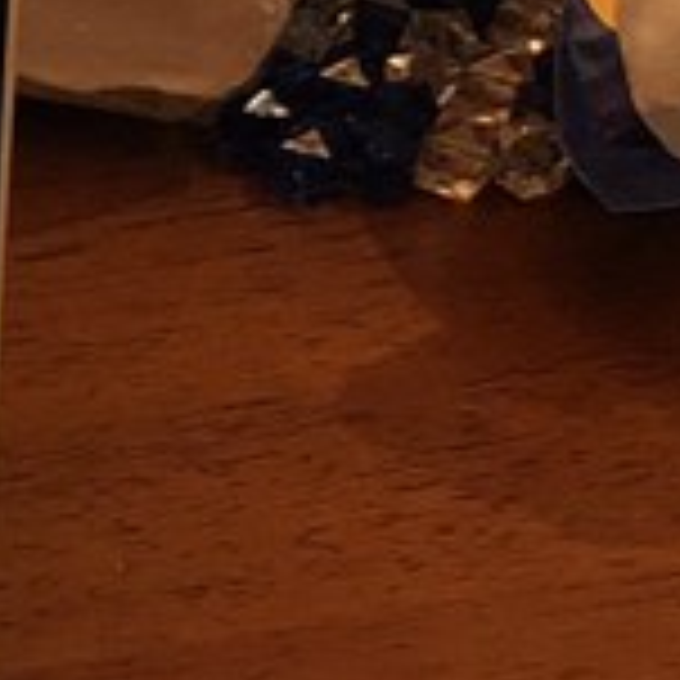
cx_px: -1383
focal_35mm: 210
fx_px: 4667
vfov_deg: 8.3
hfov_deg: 7.3
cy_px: 766
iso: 80
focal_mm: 4
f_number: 1.8
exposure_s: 1/17
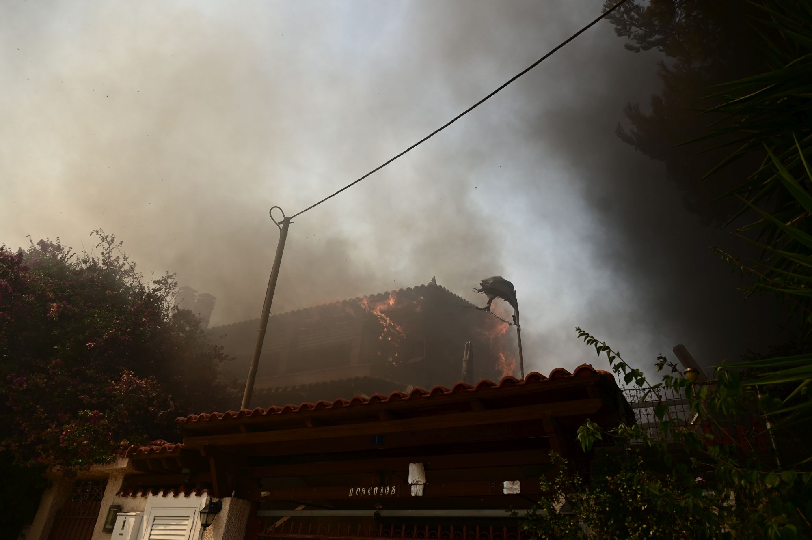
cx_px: 406
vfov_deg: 53.1
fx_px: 541
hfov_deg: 73.8
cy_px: 270
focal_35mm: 24
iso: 100
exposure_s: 1/500
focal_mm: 24
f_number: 4
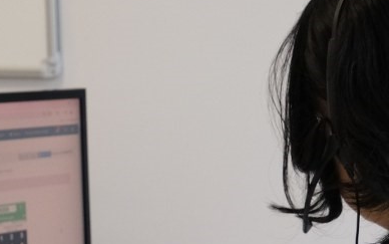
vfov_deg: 10.7
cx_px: 245
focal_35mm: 121
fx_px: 1284
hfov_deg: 17.2
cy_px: 269
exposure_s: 1/200
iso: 1600
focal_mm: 24.1
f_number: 4
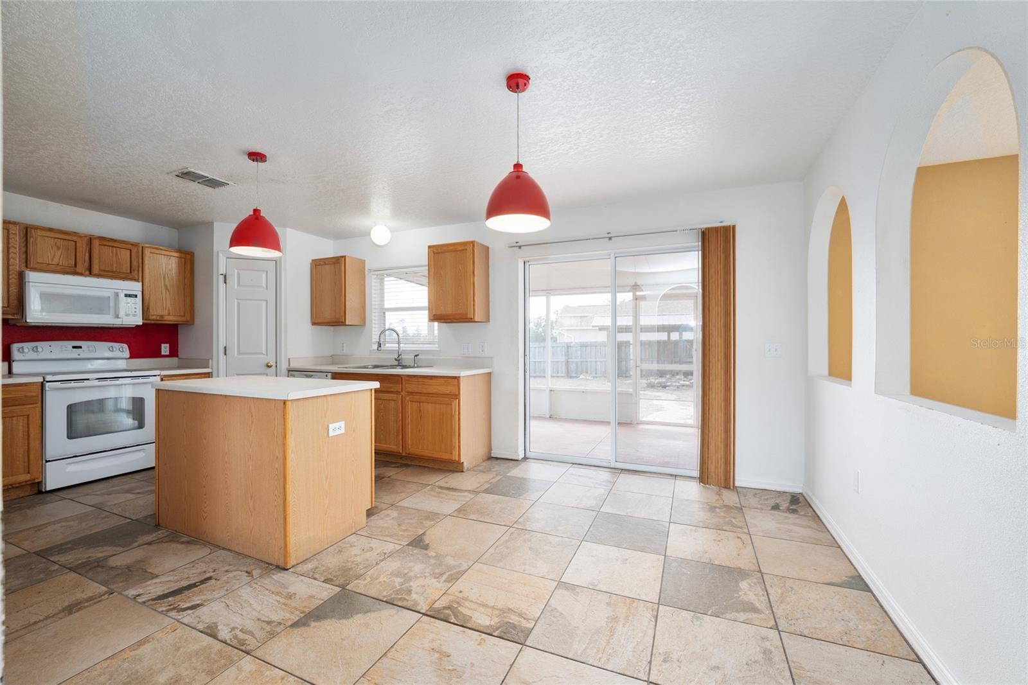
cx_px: 514
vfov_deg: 81.2
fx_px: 400
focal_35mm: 14
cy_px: 342
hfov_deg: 104.3
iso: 400
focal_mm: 14
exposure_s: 1/8
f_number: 7.1
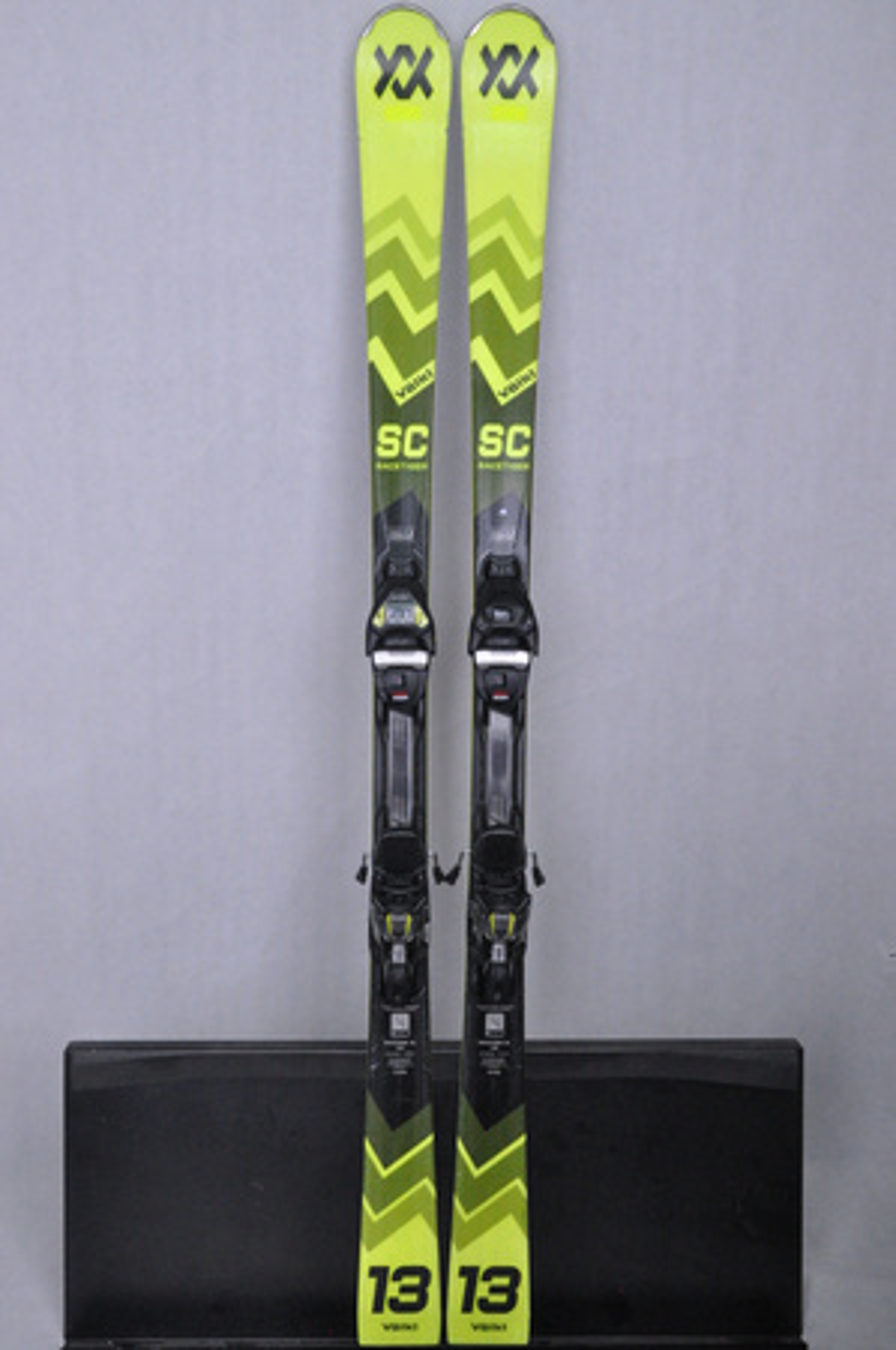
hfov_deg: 36.8
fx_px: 1347
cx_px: 448
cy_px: 675
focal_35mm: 36
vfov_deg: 53.2
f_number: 8
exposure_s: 1/125
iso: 3200
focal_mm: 24
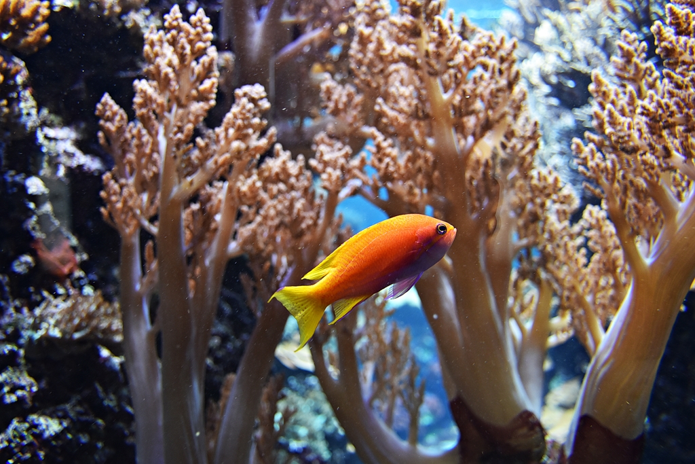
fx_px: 695
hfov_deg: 53.1
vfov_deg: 36.9
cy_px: 232
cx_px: 348
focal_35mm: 36
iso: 640
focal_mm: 24
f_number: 4
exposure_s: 1/60
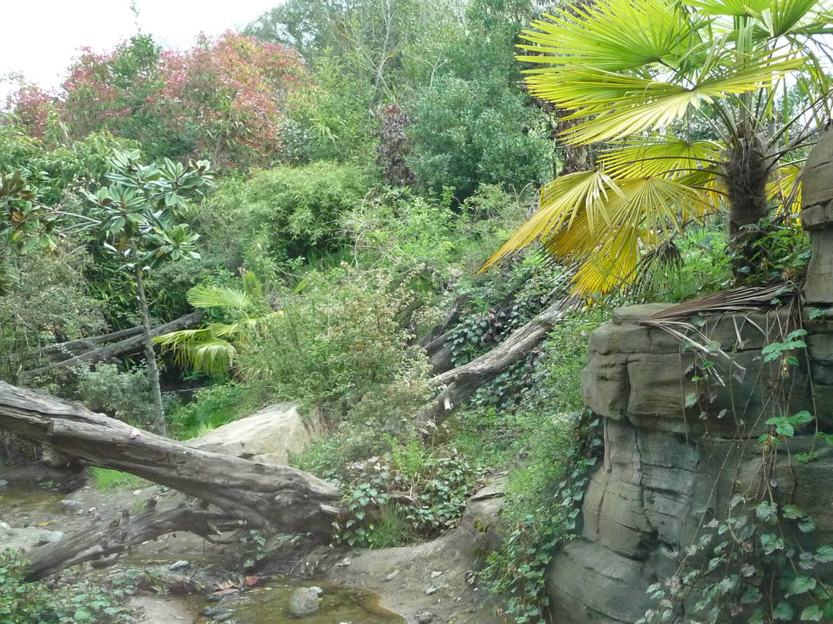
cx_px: 548
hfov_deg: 48.3
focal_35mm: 38
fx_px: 914
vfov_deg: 37.6
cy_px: 366
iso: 400
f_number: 3.3
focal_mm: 4.7
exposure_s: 1/250
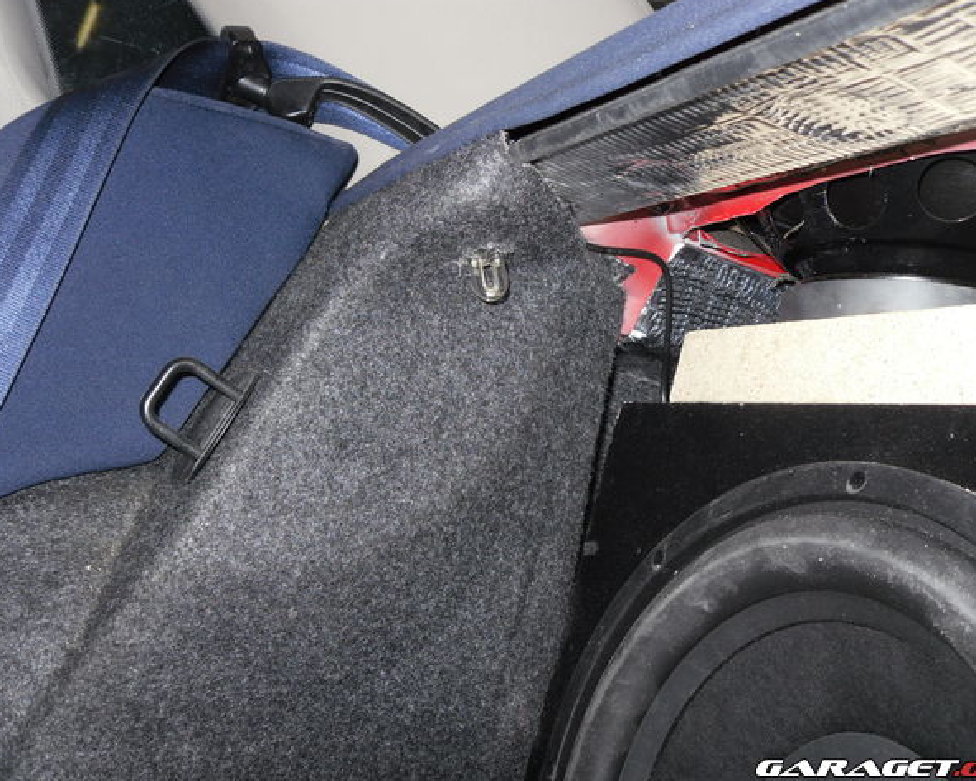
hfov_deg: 49.1
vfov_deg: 40.1
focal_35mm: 37
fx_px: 1069
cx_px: 510
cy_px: 388
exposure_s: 1/45
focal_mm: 6.3
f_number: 3.5
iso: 80
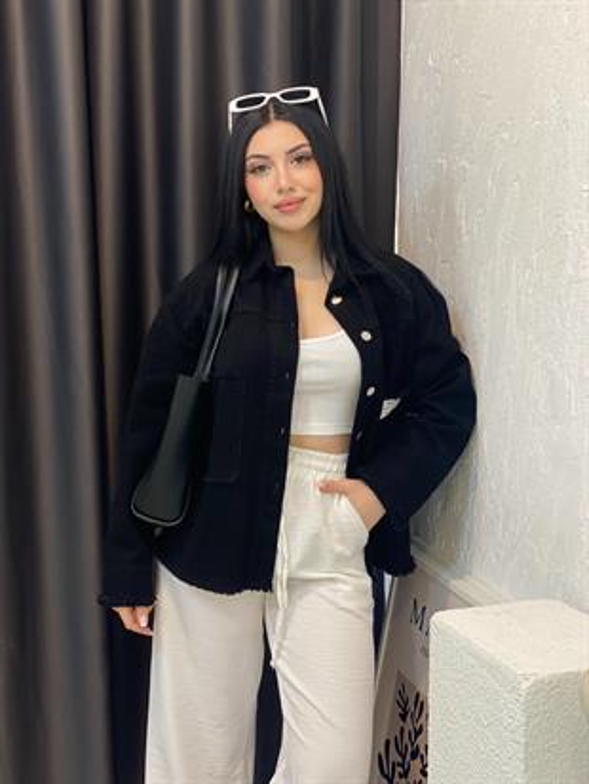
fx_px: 1179
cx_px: 294
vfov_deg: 36.8
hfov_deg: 28.0
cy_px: 392
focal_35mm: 52
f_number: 2
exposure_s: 1/100
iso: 80
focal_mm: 6
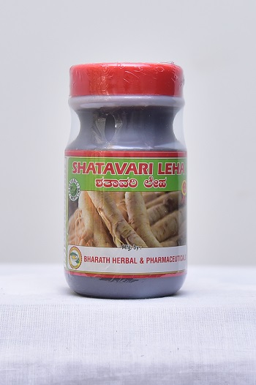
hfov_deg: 24.6
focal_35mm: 55
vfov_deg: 36.3
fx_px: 587
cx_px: 128
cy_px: 192
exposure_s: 1/125
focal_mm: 55
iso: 1250
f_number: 4
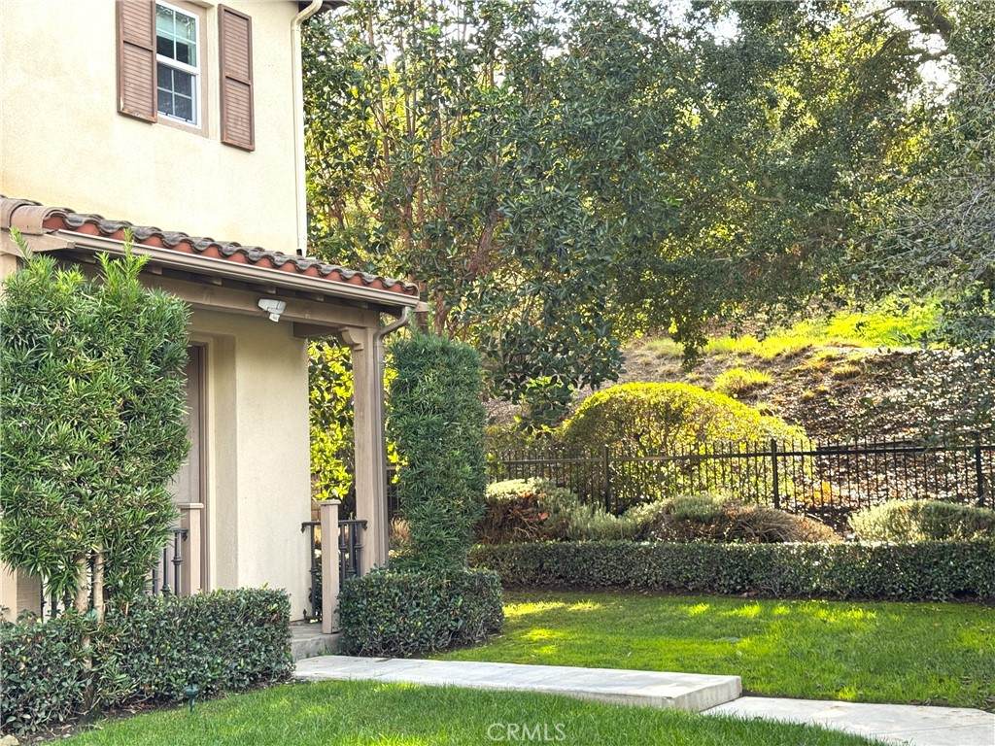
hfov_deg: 39.7
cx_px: 498
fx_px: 1380
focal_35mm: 48
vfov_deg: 30.3
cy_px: 373
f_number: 1.78
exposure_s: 1/276
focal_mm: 6.76
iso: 64
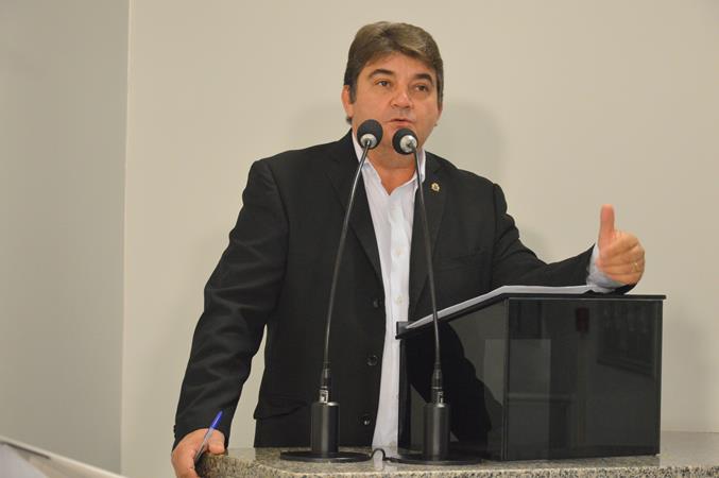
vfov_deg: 14.7
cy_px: 239
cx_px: 360
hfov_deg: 21.9
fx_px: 1856
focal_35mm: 93
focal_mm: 62
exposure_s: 1/125
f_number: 5.3
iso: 2000
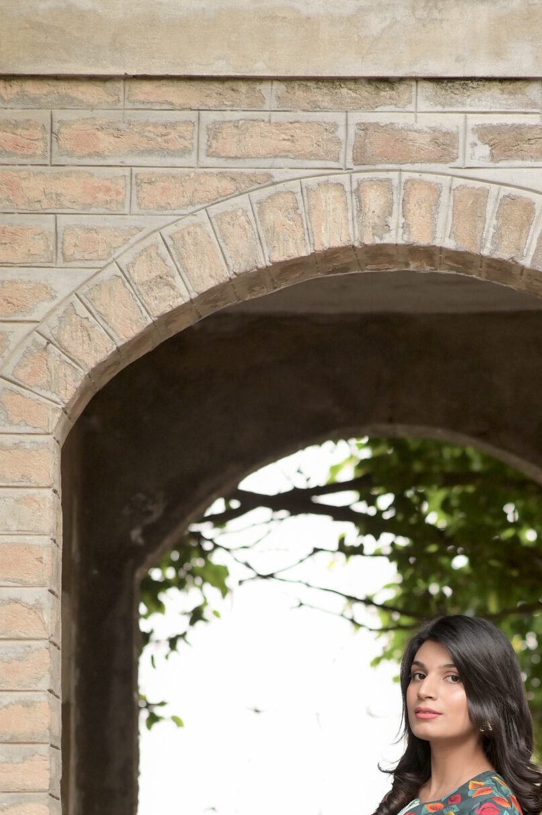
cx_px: 400
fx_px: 4048
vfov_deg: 11.4
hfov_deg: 7.7
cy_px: 790
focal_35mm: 179
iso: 500
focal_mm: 85
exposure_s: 1/400
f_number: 2.2
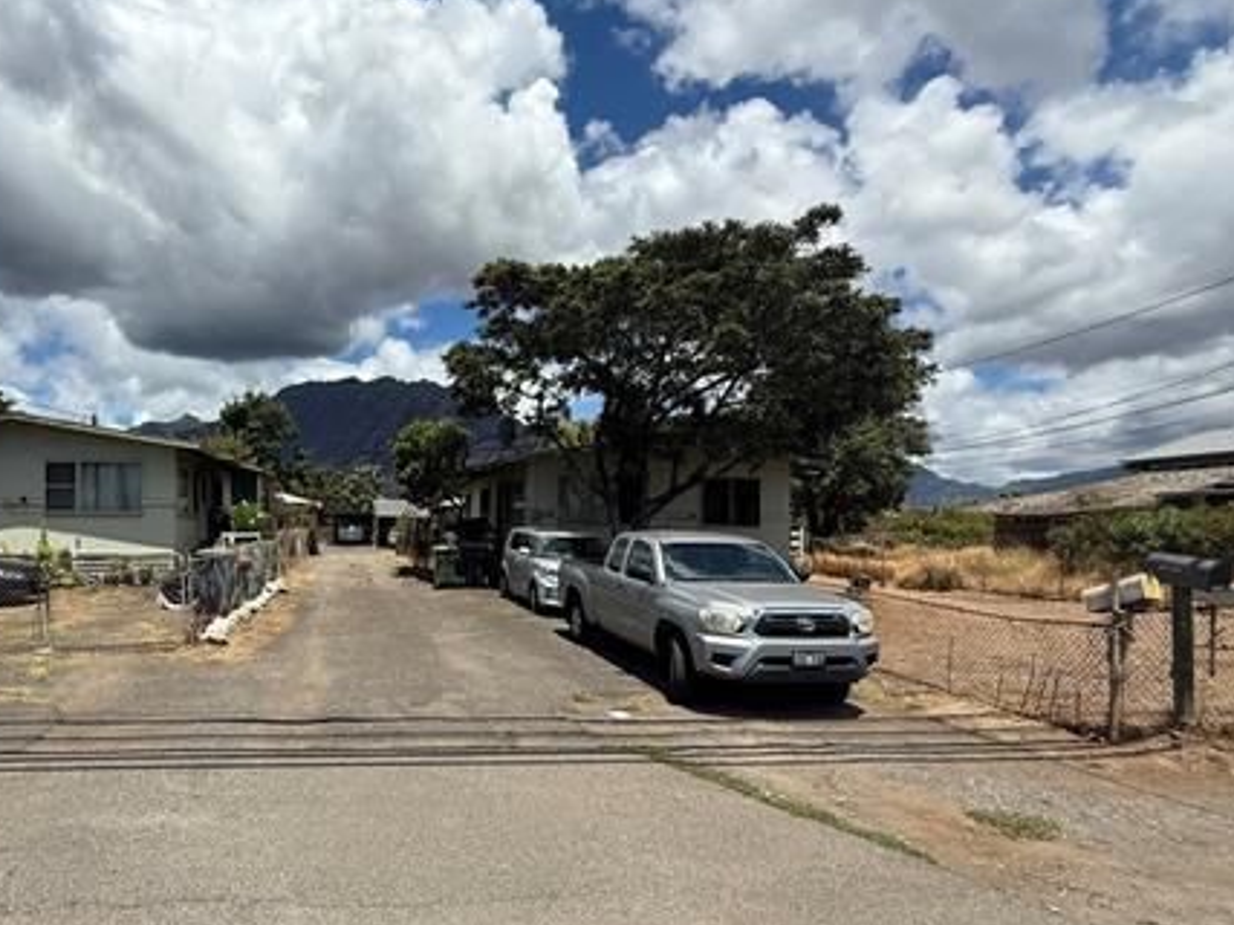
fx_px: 748
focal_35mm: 21
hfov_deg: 76.7
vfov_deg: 63.0
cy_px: 541
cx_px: 419
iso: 50
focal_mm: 2.22
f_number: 2.2
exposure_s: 1/2237
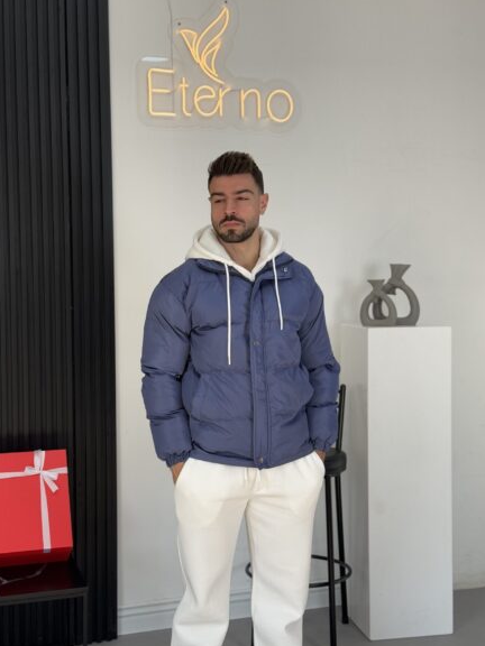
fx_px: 934
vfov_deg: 38.2
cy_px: 333
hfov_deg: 29.1
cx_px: 246
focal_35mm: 50
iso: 64
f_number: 1.78
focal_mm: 6.76
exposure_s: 1/572
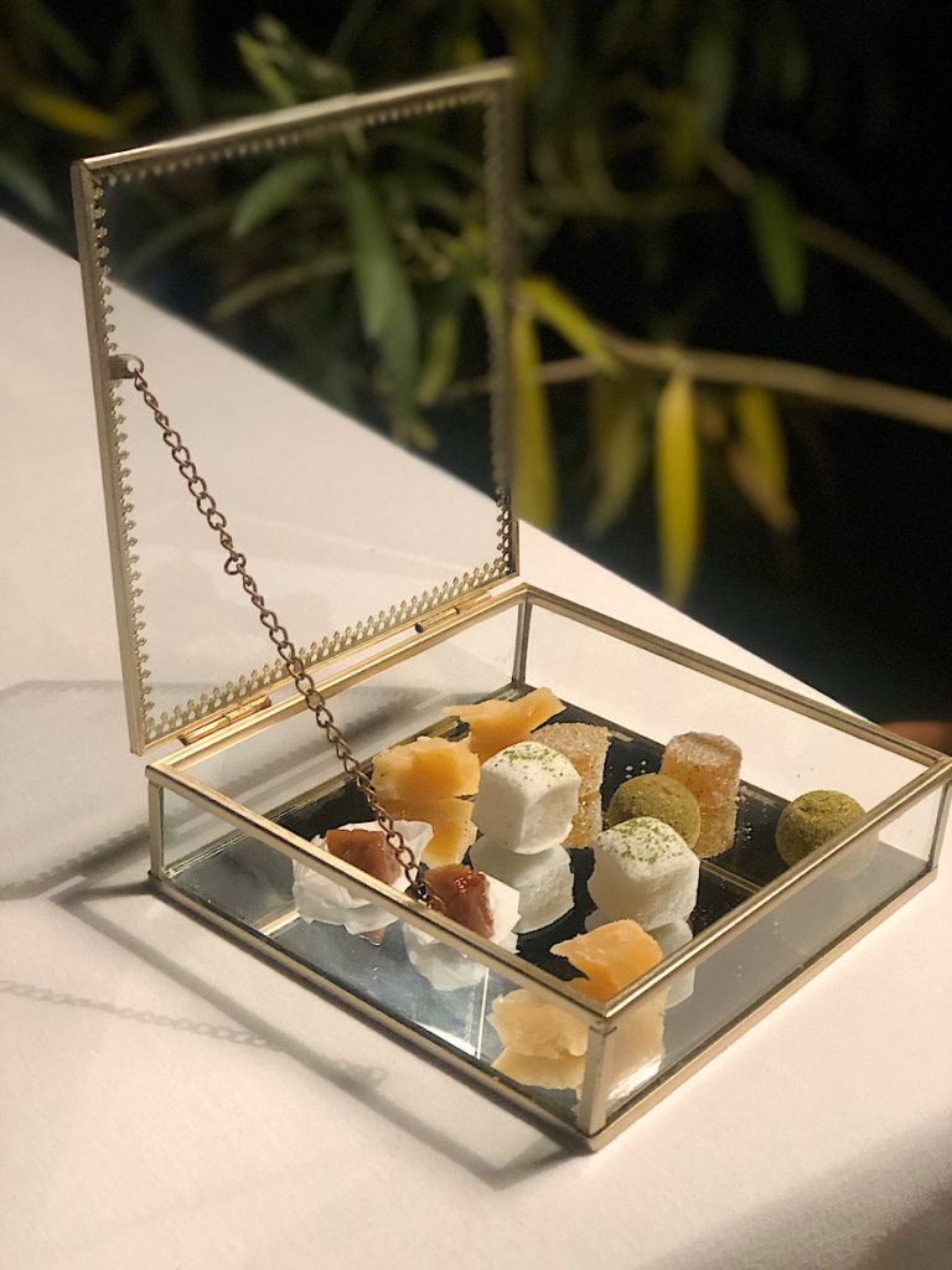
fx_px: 2090
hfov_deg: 25.7
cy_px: 635
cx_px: 476
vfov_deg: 33.8
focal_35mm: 57
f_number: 2.8
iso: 320
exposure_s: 1/33
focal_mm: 6.6
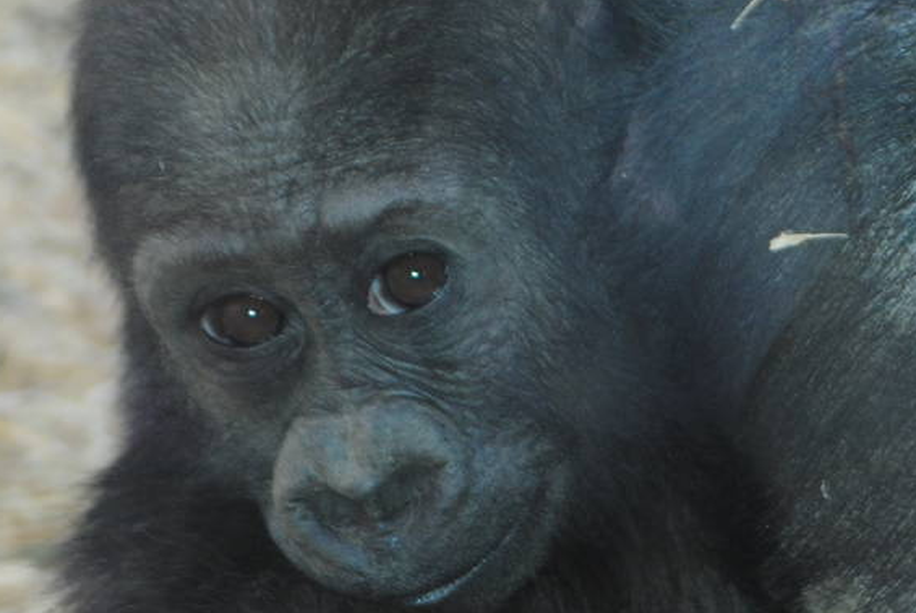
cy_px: 122
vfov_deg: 4.3
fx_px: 8110
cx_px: 950
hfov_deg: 6.4
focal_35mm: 318
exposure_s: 1/60
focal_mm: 75
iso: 200
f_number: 4.2
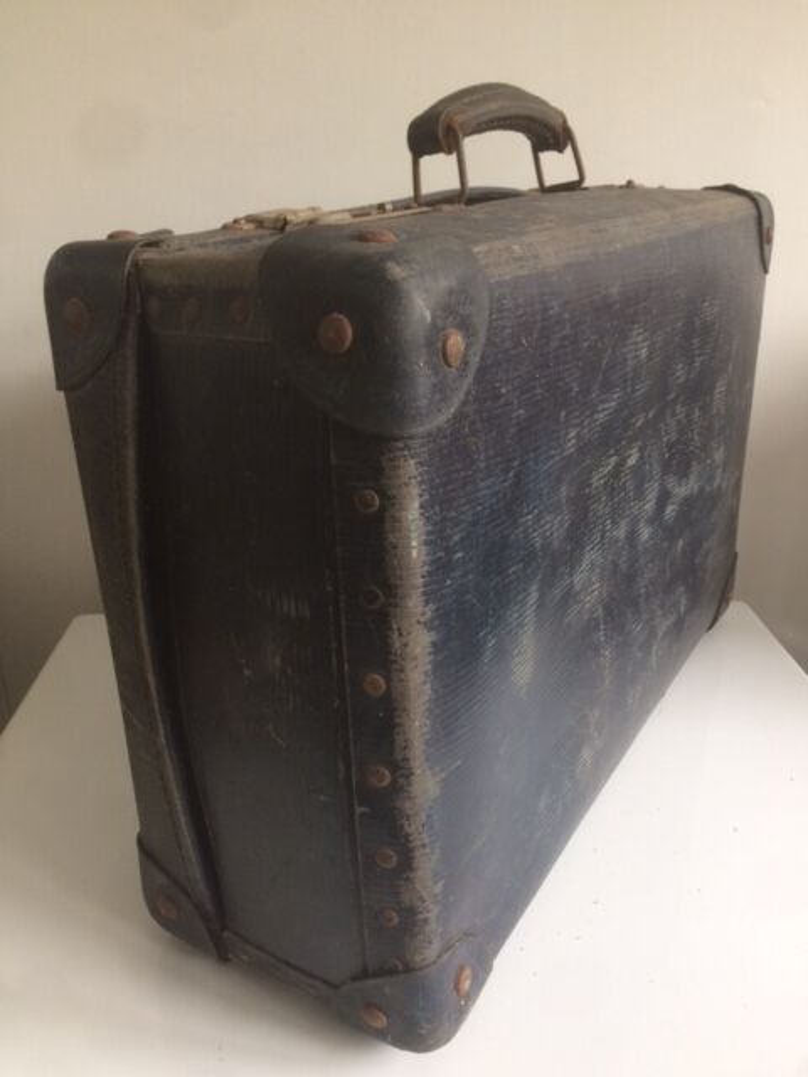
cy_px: 538
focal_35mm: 29
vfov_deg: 61.7
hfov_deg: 48.2
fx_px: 903
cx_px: 404
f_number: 2.2
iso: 50
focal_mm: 4.15
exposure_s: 1/33
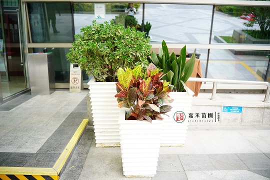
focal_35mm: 28
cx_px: 135
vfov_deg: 46.4
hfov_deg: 65.5
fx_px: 210
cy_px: 90
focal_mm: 28
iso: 400
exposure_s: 1/400
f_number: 2.8
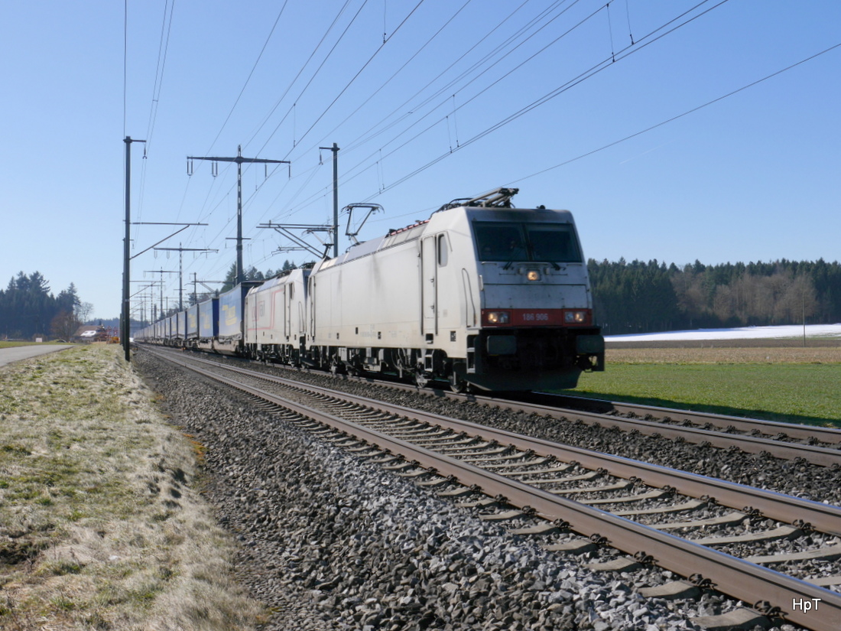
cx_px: 420
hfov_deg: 42.9
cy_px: 316
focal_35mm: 44
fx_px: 1069
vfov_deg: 32.9
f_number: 10
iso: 160
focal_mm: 22
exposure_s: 1/400
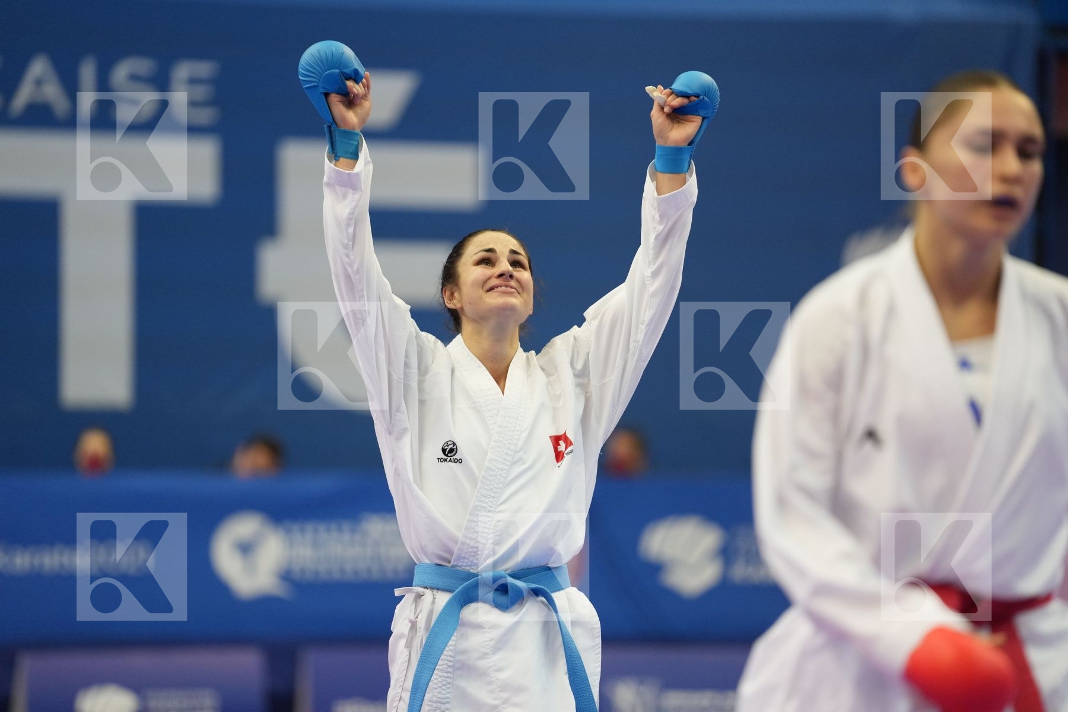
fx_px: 5933
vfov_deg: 6.9
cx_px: 534
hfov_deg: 10.3
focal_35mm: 200
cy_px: 356
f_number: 2.8
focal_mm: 200
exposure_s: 1/1000
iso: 2000
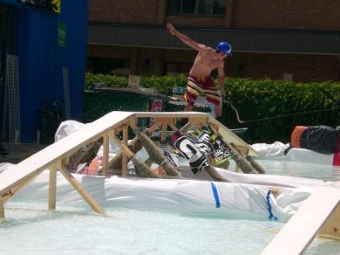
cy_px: 141
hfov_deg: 17.1
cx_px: 187
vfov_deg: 12.9
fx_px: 1129
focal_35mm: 115
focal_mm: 16.51
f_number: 7.7
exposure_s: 1/320
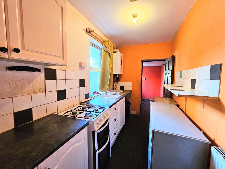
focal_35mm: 13
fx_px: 84
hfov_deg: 106.2
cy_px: 84
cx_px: 112
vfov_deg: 89.9
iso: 320
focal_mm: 2.2
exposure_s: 1/33.3
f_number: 2.2
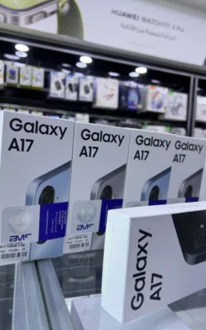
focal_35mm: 28
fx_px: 252
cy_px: 165
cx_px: 104
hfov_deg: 44.5
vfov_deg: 66.5
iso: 40
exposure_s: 1/200
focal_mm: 5.7
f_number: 1.5
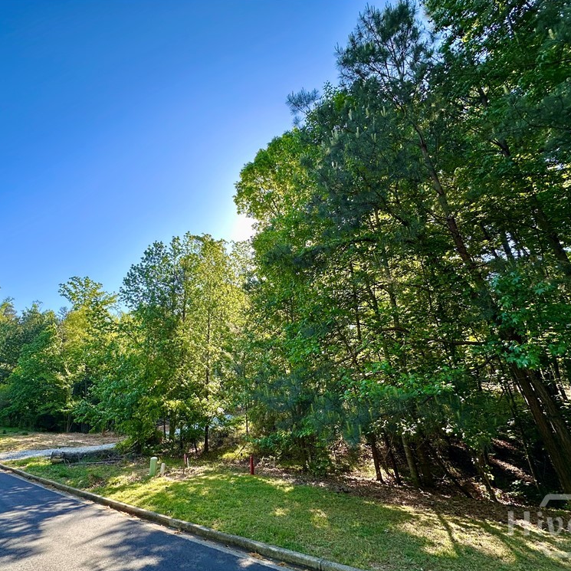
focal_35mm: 17
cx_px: 221
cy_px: 290
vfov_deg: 84.0
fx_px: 317
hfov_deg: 82.7
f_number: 2.2
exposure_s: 1/336
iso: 40
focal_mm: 2.22
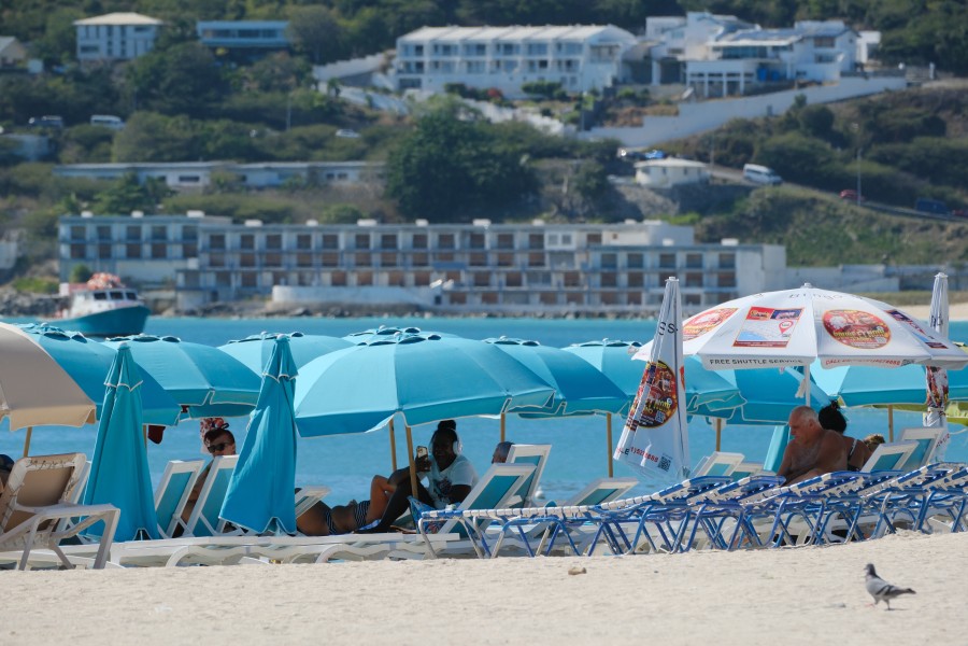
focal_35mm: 373
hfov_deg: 5.5
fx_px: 10029
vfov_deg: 3.7
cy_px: 323
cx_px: 484
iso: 400
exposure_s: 1/1100
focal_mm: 248.9
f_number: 8
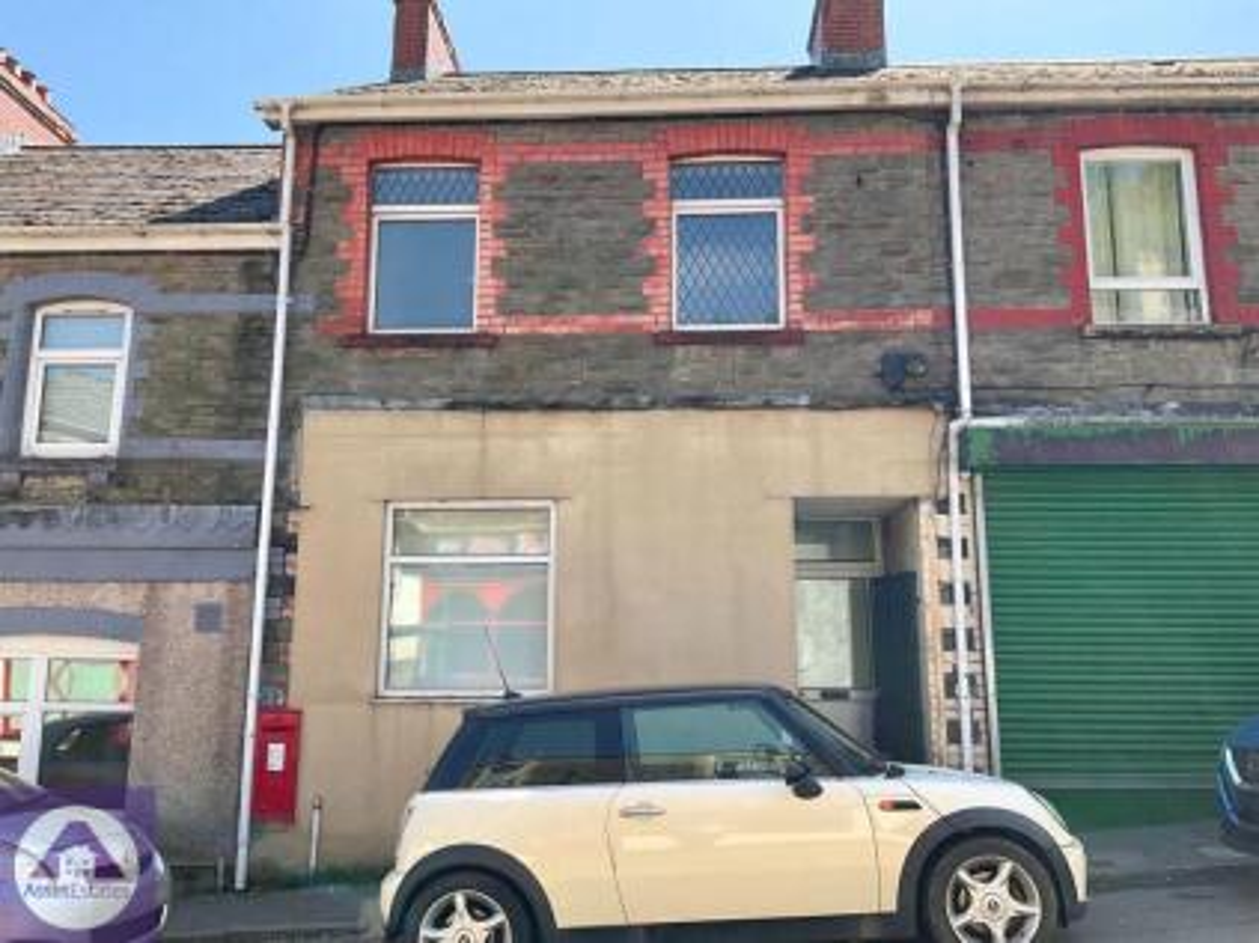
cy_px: 472
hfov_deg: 61.7
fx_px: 1054
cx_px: 630
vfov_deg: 48.2
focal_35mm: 29
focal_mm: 3
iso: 16
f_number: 1.8
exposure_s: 1/642
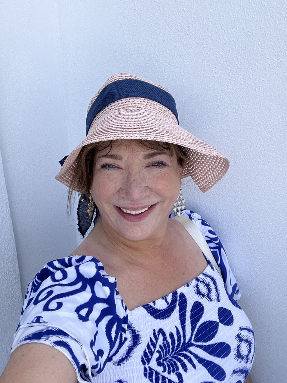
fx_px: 332
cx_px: 144
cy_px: 192
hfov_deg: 46.8
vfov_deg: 60.0
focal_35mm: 30
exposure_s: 1/311
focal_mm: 2.71
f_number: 2.2
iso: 32
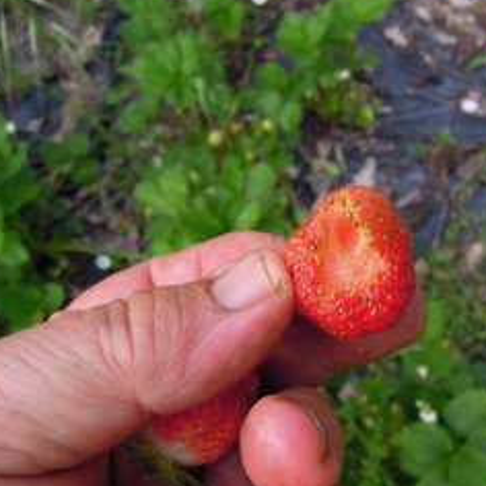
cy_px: 245
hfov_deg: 45.2
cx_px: 334
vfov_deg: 46.0
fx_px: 572
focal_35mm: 36
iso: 220
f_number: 2.8
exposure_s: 1/30
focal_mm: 4.3
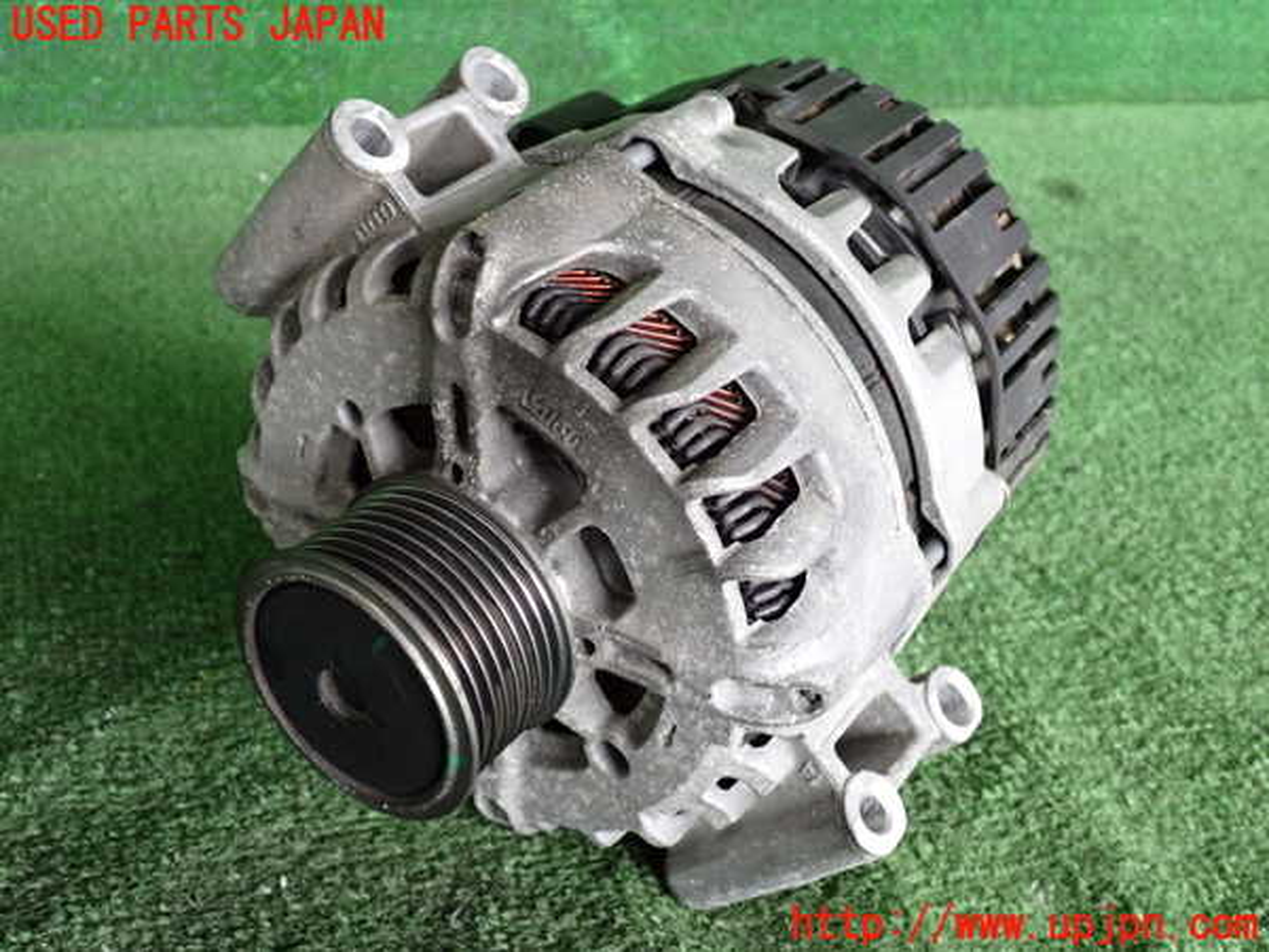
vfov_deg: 35.1
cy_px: 476
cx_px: 634
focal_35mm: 41
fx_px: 1503
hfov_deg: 45.8
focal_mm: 7.31
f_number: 2.8
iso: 500
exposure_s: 1/125
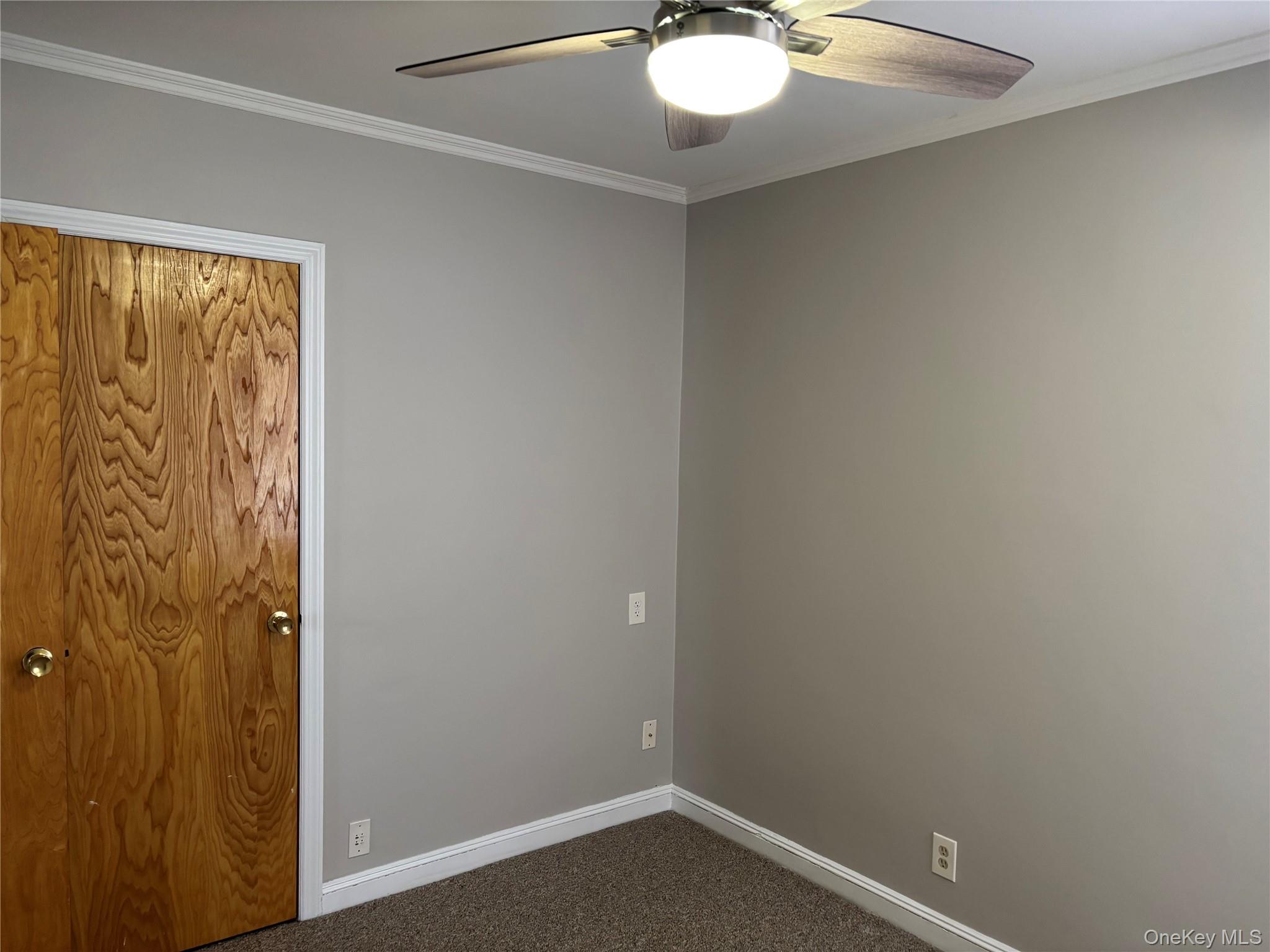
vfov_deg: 53.1
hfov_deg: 67.3
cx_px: 635
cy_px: 476
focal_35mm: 26
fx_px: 954
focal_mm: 5.96
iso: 250
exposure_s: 1/60
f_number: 1.6
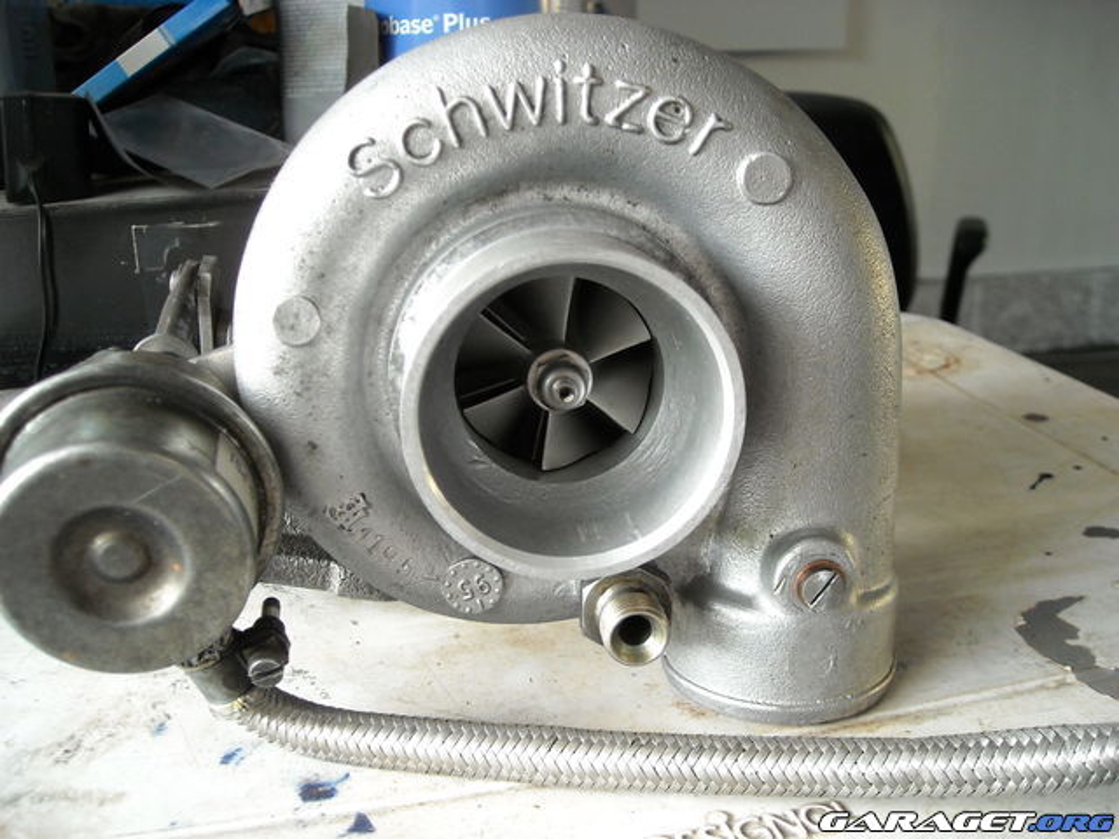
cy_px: 420
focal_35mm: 35
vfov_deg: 40.7
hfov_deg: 52.6
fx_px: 1131
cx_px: 560
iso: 208
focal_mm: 5.7
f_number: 2.8
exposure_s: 1/60
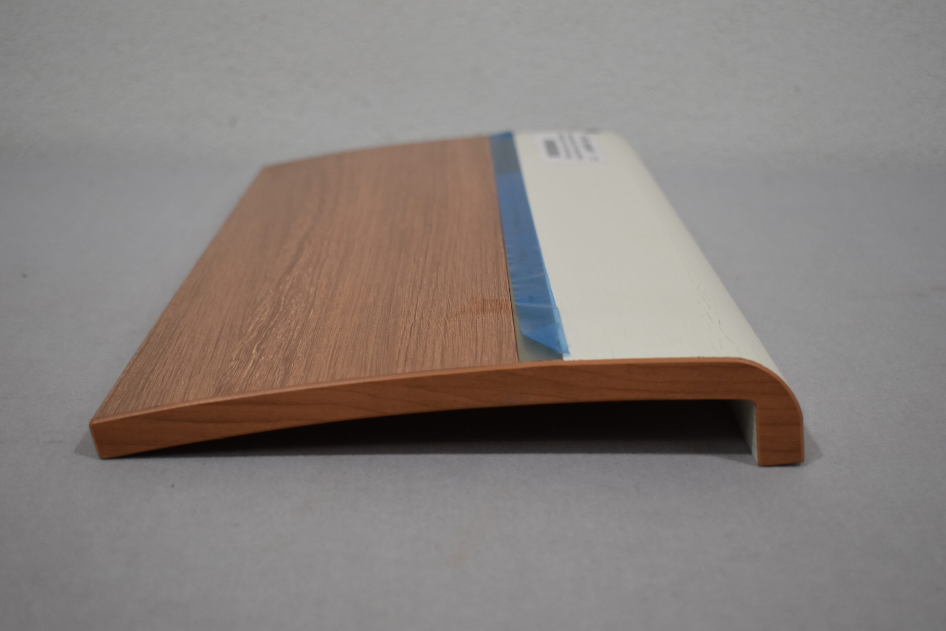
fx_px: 1380
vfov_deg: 25.8
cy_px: 316
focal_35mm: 52
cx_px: 473
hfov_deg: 37.8
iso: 560
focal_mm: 35
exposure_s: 1/250
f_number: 4.5
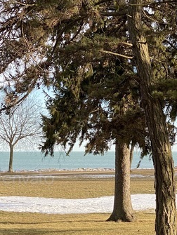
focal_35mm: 122
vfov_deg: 16.1
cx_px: 126
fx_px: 830
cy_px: 140
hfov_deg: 12.1
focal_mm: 6
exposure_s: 1/287
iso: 20
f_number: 2
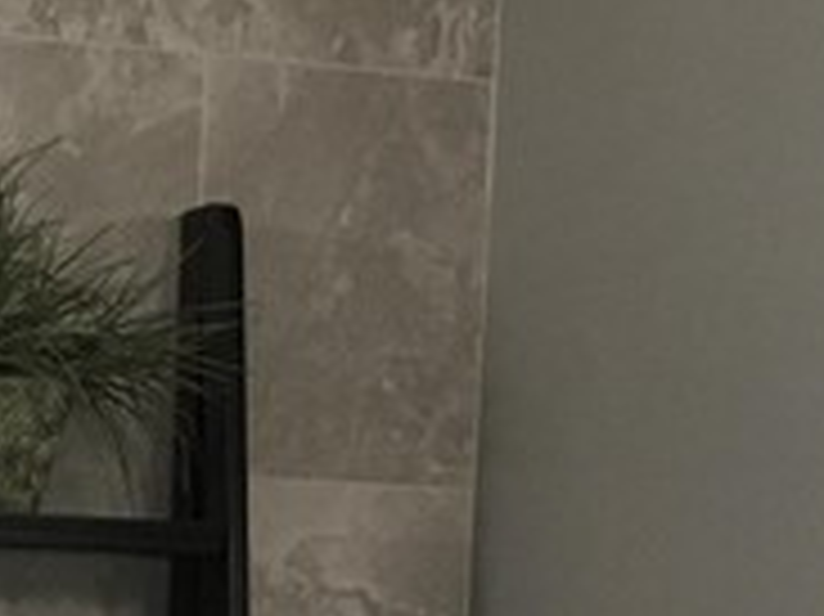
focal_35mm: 162
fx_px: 3854
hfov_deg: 12.2
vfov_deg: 8.6
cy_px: 1317
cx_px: 239
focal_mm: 4.15
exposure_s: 1/30
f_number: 2.2
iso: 125
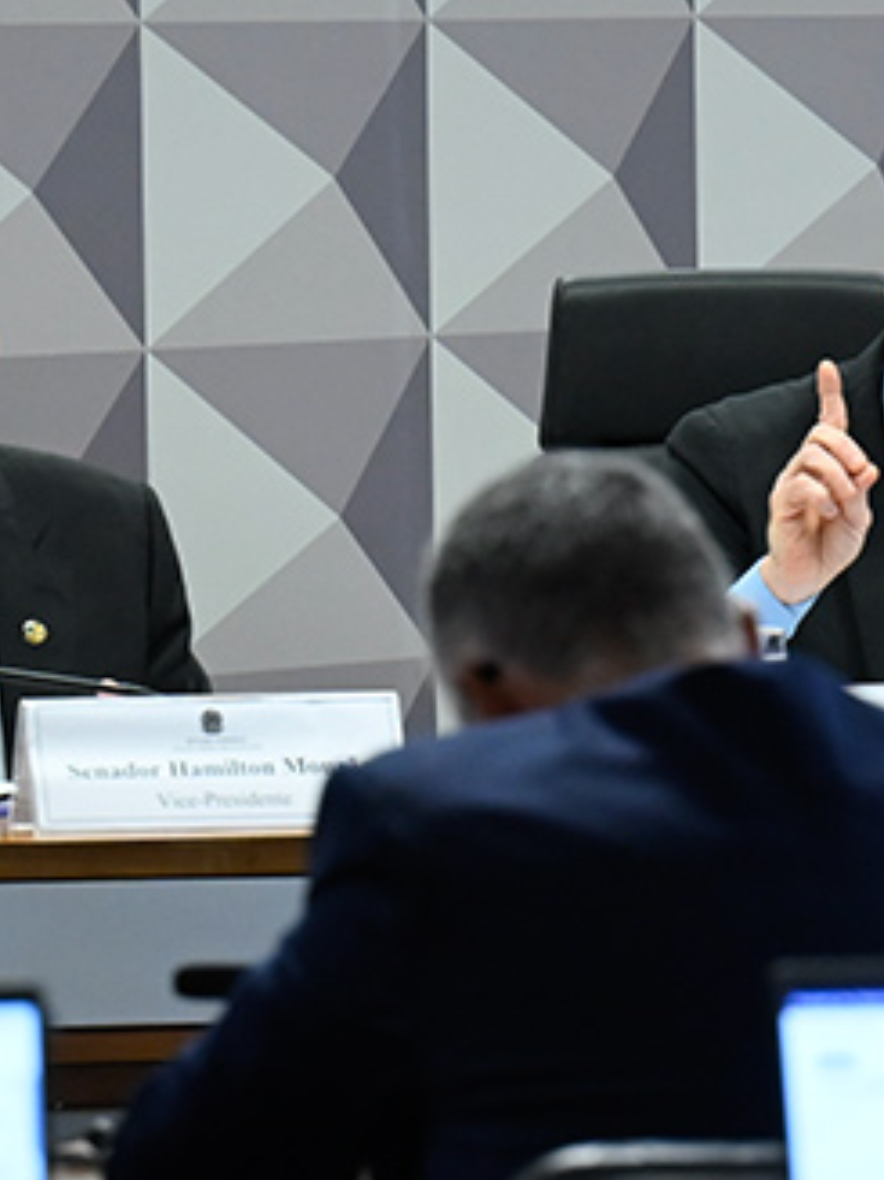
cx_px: 624
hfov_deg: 4.3
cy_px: 769
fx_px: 11857
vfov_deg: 5.7
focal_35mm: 348
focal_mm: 92
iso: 1600
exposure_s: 1/200
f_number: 2.8
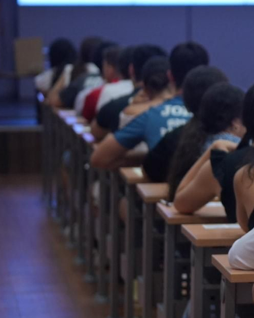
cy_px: 124
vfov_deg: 7.6
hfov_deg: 6.1
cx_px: 353
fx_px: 2379
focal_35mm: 253
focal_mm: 103
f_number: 4
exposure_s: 1/160
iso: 1250
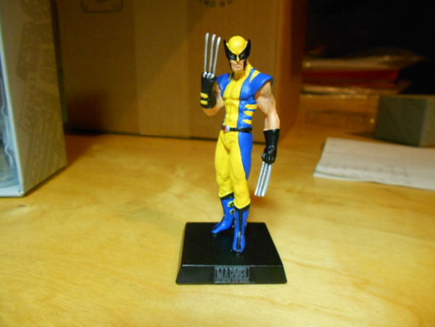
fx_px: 327
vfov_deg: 53.1
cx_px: 218
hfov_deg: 67.3
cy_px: 164
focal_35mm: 26
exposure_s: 1/13
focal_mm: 4.6
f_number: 3.2
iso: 400
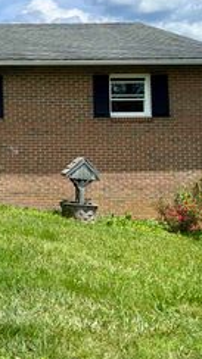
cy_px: 92
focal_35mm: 58
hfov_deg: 18.1
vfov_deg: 35.3
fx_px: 553
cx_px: -114
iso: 50
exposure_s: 1/4651
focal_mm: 5.1
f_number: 1.6
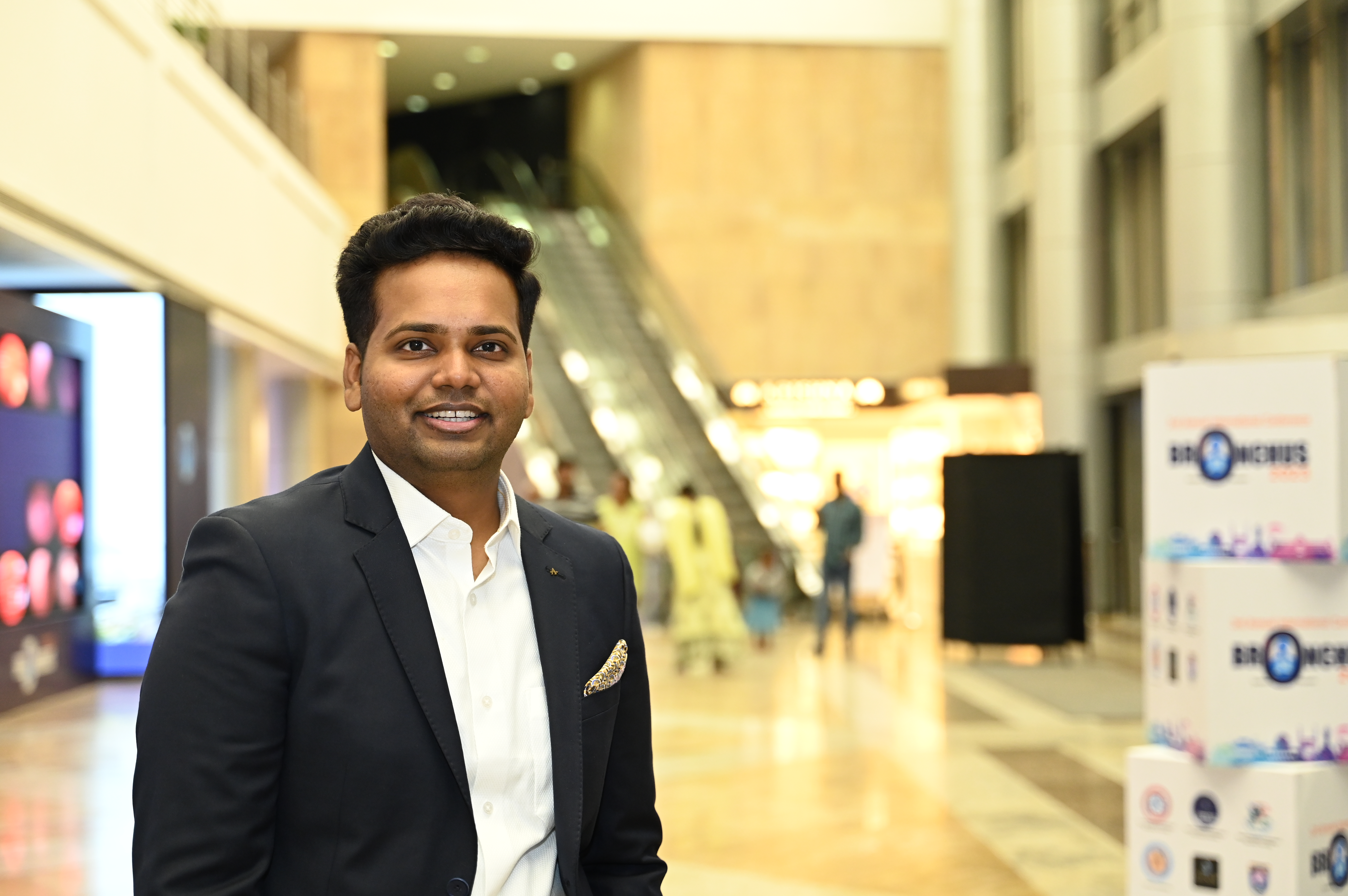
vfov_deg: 24.6
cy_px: 448
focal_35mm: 55
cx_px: 674
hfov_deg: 36.3
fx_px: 2058
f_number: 2.8
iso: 2000
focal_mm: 55
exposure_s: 1/125
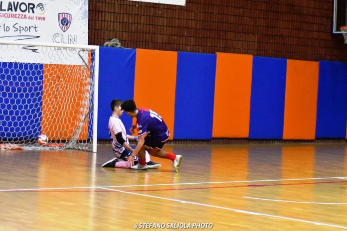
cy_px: 116
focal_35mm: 105
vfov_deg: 13.0
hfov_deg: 19.5
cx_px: 174
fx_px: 1012
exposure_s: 1/800
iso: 10000
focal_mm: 70
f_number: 4
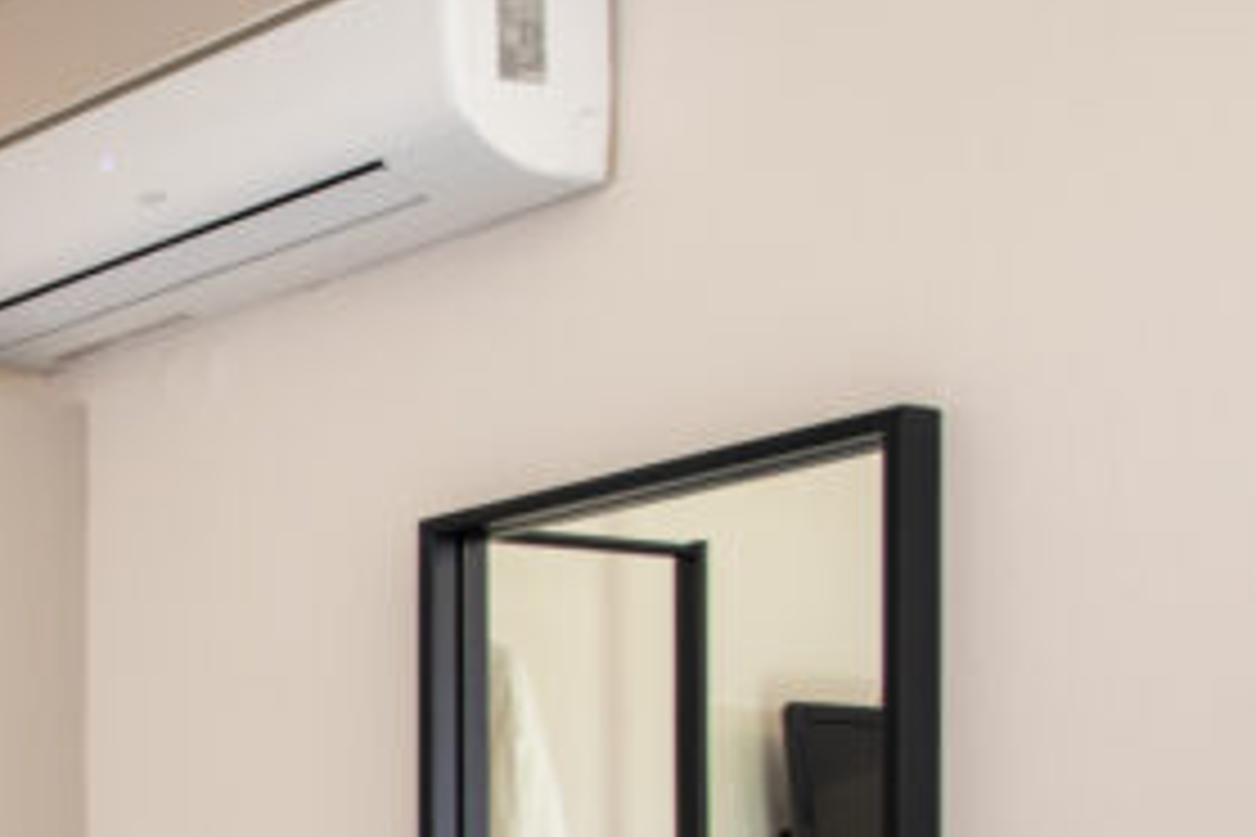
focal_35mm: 86
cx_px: -1094
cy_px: 1251
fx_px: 3000
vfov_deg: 14.8
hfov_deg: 18.0
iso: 100
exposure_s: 1/4
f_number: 11
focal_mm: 20
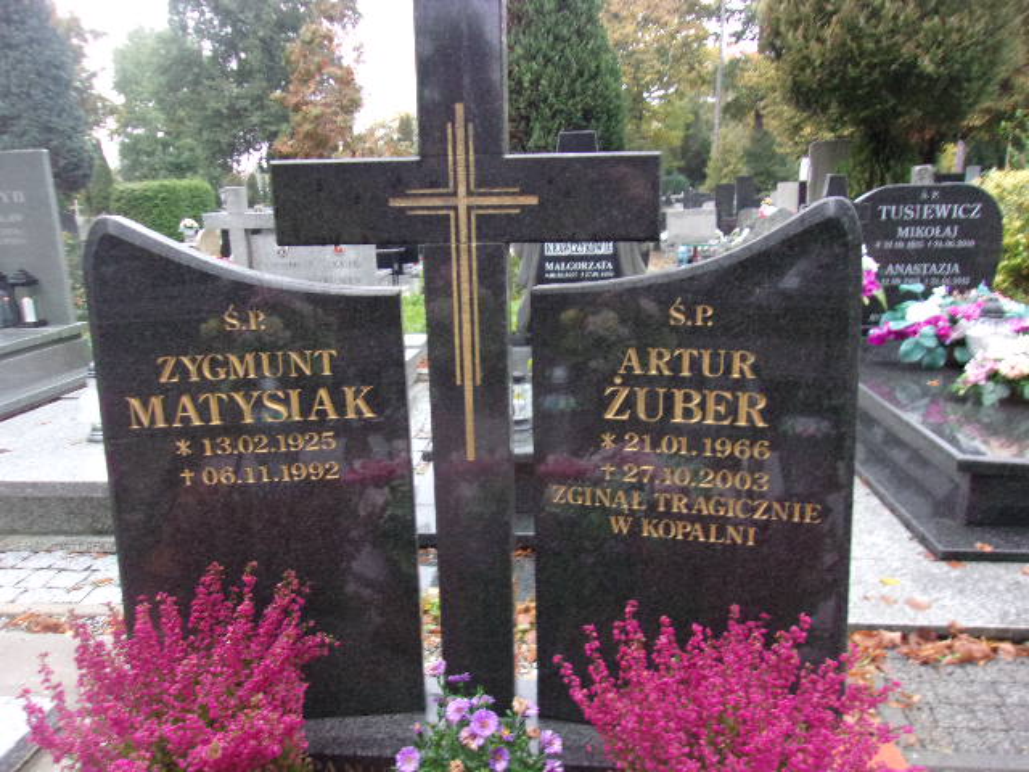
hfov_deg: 65.3
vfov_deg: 51.4
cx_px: 514
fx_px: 803
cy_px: 386
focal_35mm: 27
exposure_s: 1/34
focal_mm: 4.9
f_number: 3
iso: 400
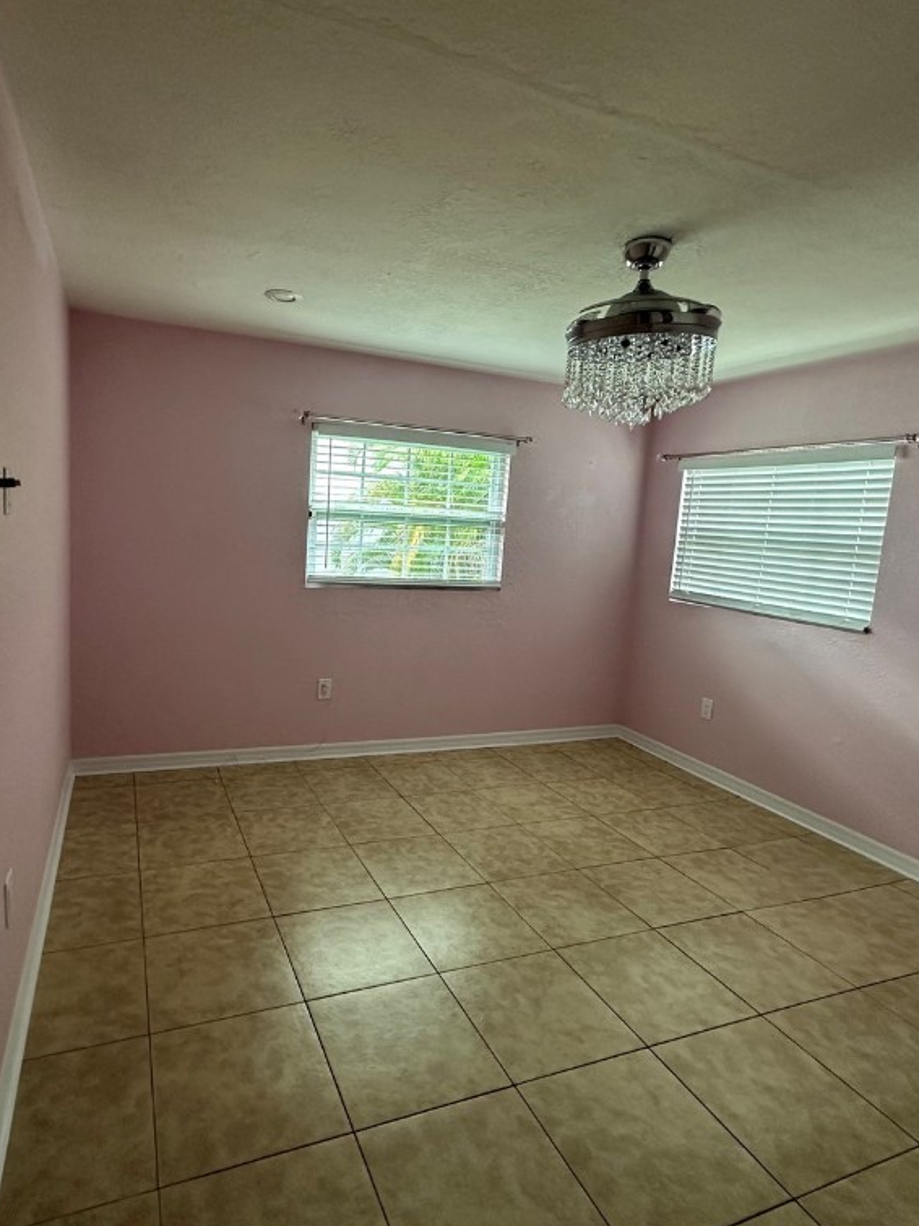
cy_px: 609
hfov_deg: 68.0
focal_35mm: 19
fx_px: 673
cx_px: 369
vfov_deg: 84.7
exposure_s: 1/60
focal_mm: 2.22
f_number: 2.2
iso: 250
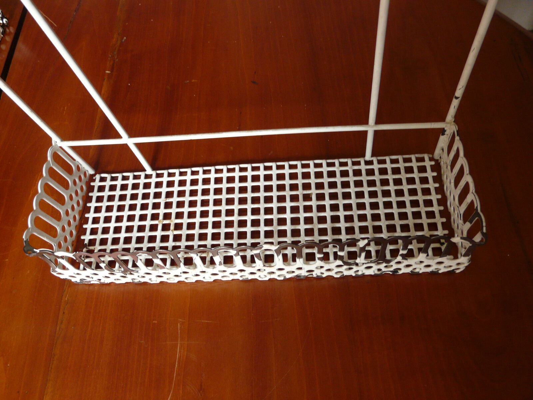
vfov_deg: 49.7
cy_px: 200
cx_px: 266
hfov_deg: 63.4
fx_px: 431
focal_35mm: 28
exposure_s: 1/20
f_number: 2.8
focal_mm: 4.6
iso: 200
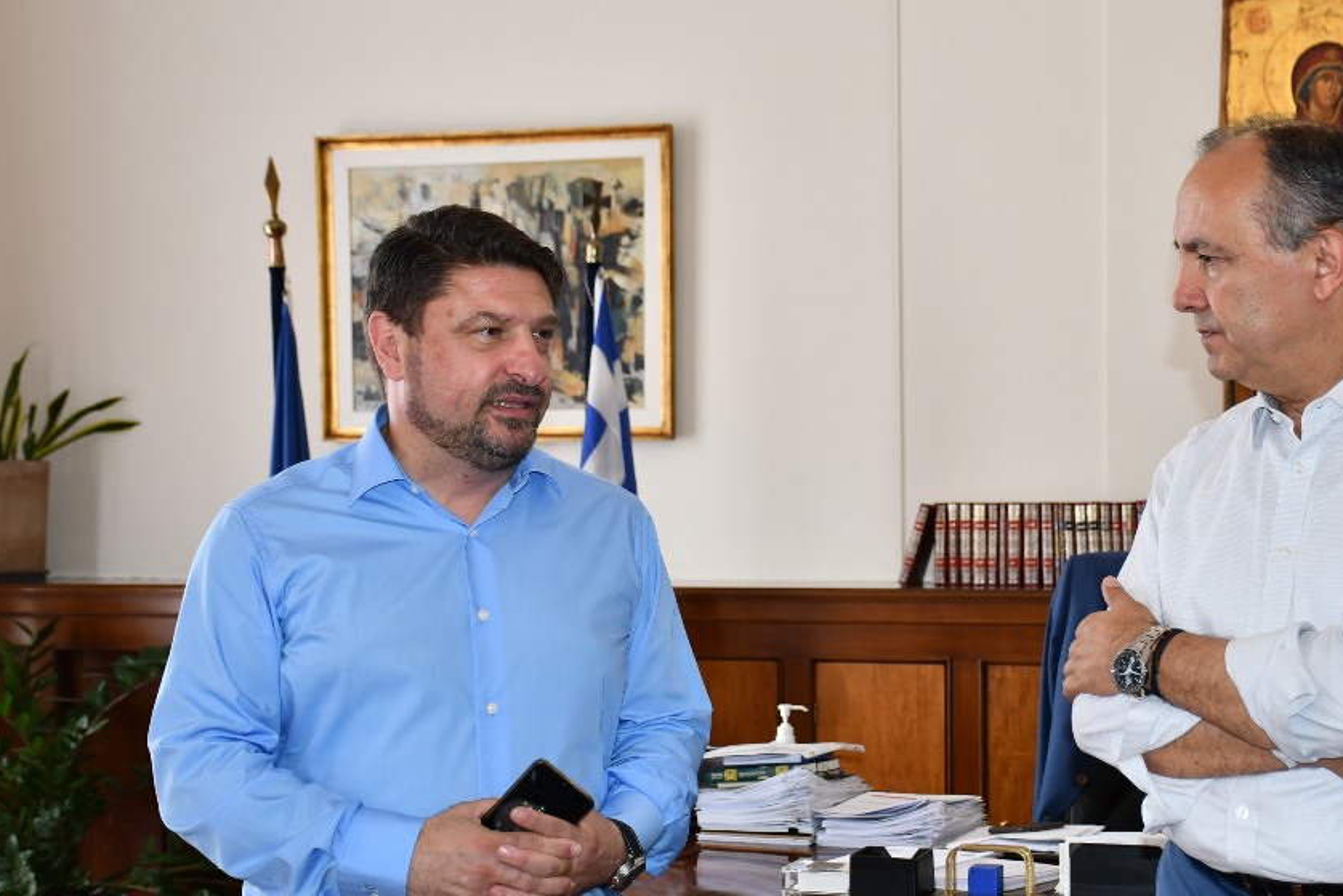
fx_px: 2462
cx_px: 865
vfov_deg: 20.6
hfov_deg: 30.3
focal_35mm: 66
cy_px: 511
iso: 400
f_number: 4
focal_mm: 32
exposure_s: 1/125
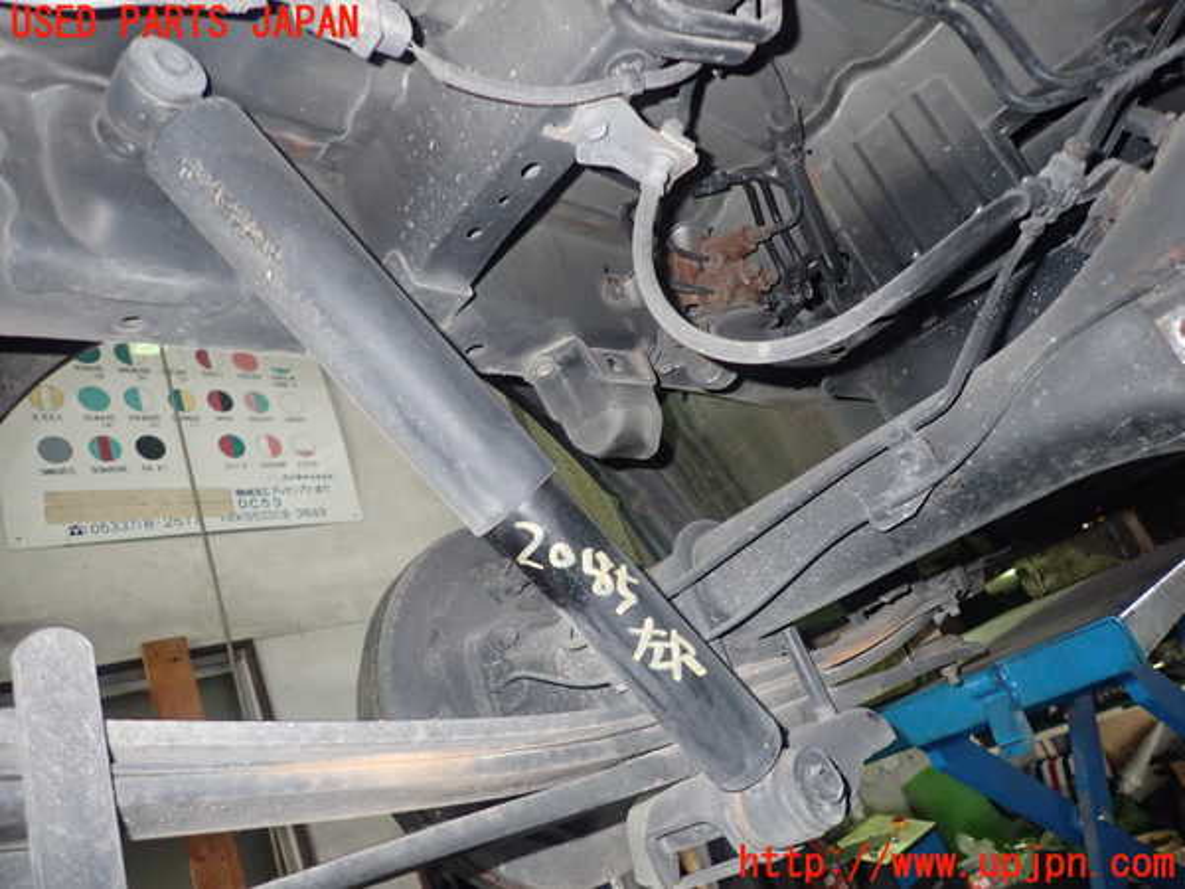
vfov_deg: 54.9
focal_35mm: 25
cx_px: 592
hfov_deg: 69.4
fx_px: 856
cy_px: 444
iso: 640
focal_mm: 4.5
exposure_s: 1/30
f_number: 5.6
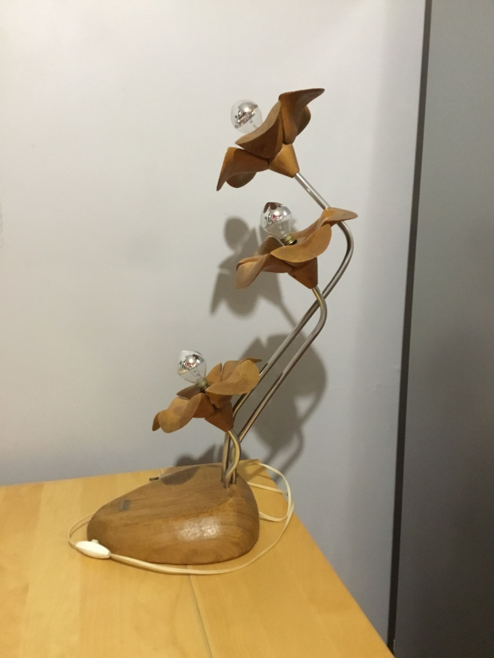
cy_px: 329
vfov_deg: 58.4
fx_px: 590
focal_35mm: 31
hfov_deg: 45.4
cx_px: 247
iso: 500
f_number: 2.4
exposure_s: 1/17
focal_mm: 3.3
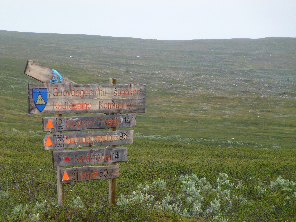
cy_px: 111
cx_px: 148
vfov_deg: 6.4
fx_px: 1984
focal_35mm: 232
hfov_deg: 8.5
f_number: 5.6
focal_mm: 41.5
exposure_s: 1/100
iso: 200
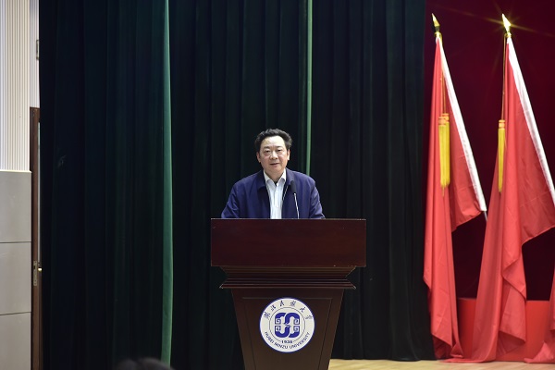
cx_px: 278
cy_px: 185
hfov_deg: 17.1
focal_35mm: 120
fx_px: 1850
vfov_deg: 11.4
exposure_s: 1/50
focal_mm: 120
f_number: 4
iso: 1250
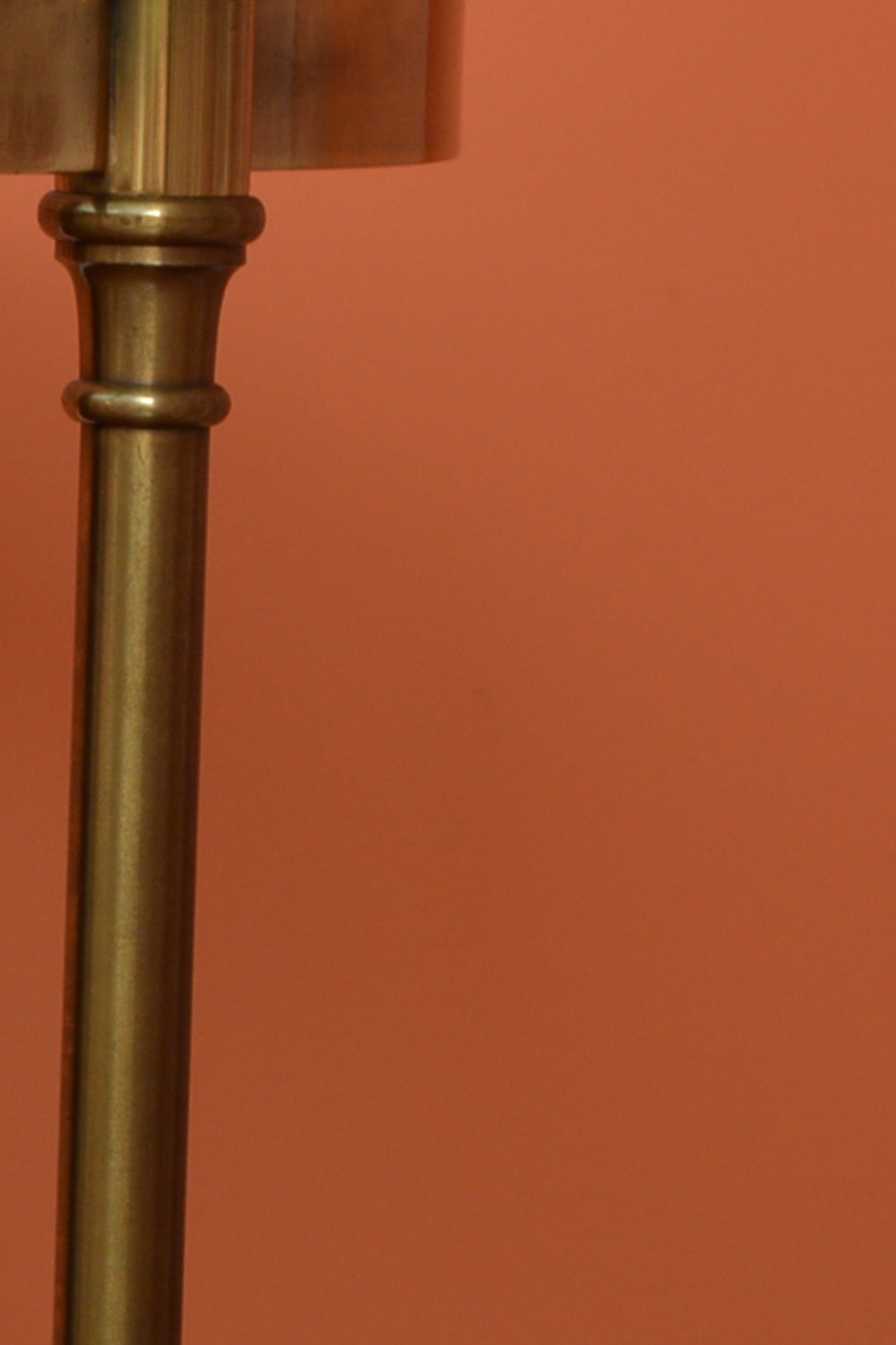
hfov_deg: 5.1
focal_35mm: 265
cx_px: -838
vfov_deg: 7.8
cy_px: 338
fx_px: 9893
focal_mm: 46
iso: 200
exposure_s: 1/200
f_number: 5.3
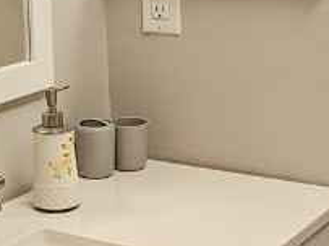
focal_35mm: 116
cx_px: 147
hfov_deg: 17.0
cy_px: 183
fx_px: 1102
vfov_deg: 12.7
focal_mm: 6.3
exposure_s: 1/120
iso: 160
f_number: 1.7
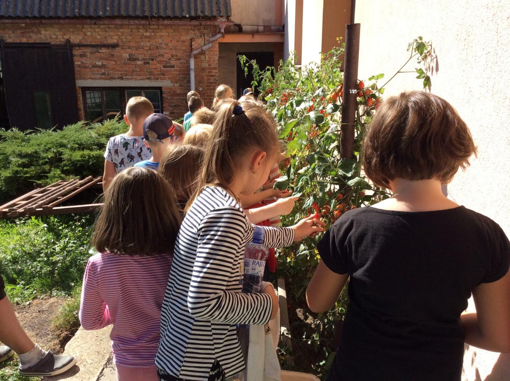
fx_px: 471
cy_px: 190
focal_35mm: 32
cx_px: 255
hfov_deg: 56.9
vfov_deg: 44.0
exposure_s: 1/733
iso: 32
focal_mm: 3.3
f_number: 2.4
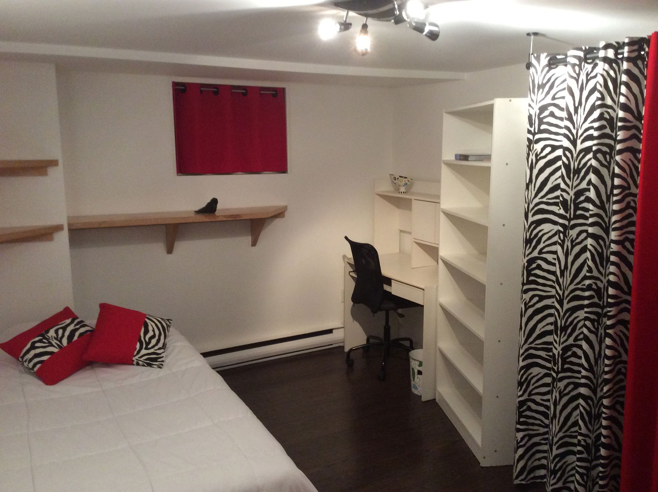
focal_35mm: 32
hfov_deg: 56.9
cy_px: 246
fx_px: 607
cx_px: 329
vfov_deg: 44.1
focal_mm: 3.3
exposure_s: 1/24
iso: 160
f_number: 2.4
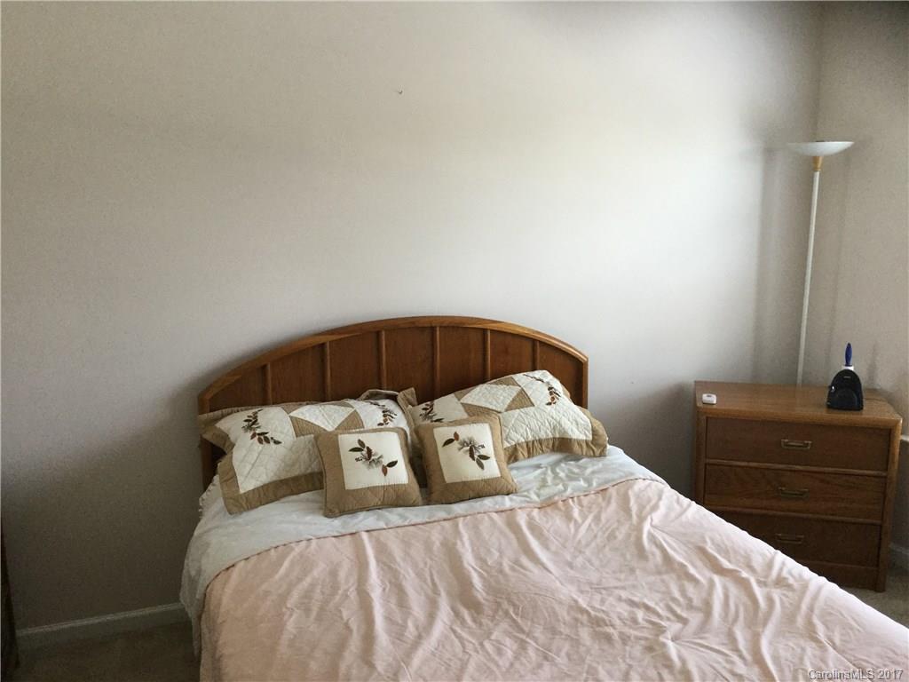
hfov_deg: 58.4
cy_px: 341
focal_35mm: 31
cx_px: 454
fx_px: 814
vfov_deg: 45.4
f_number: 2.4
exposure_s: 1/30
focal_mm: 3.3
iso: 40
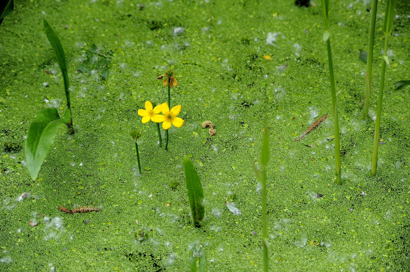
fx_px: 1707
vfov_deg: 9.1
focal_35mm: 150
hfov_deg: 13.7
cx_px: 205
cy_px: 136
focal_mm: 150
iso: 400
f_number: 6.3
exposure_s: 1/160
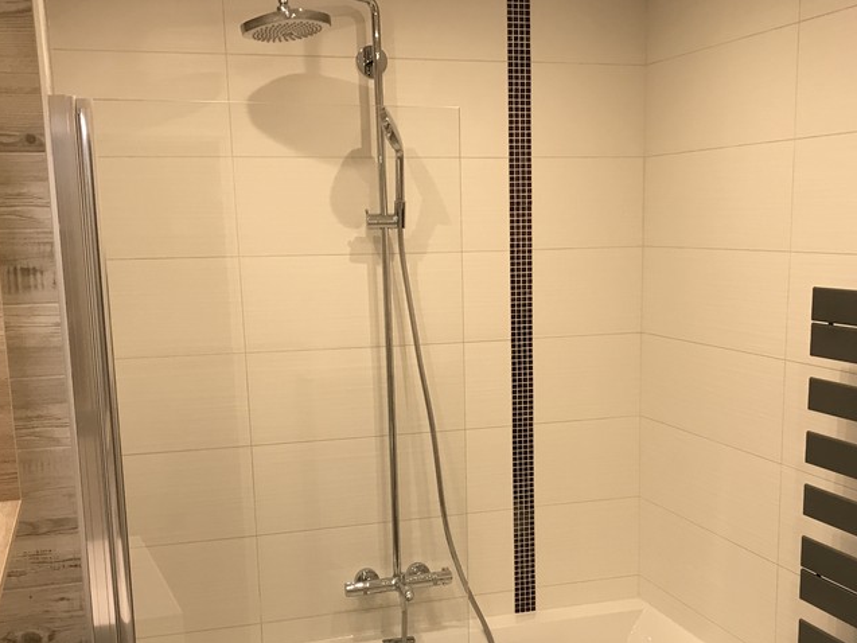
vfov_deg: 31.7
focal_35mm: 45
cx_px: 470
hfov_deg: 42.0
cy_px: 463
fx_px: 1114
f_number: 1.8
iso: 32
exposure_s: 1/33
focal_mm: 3.99
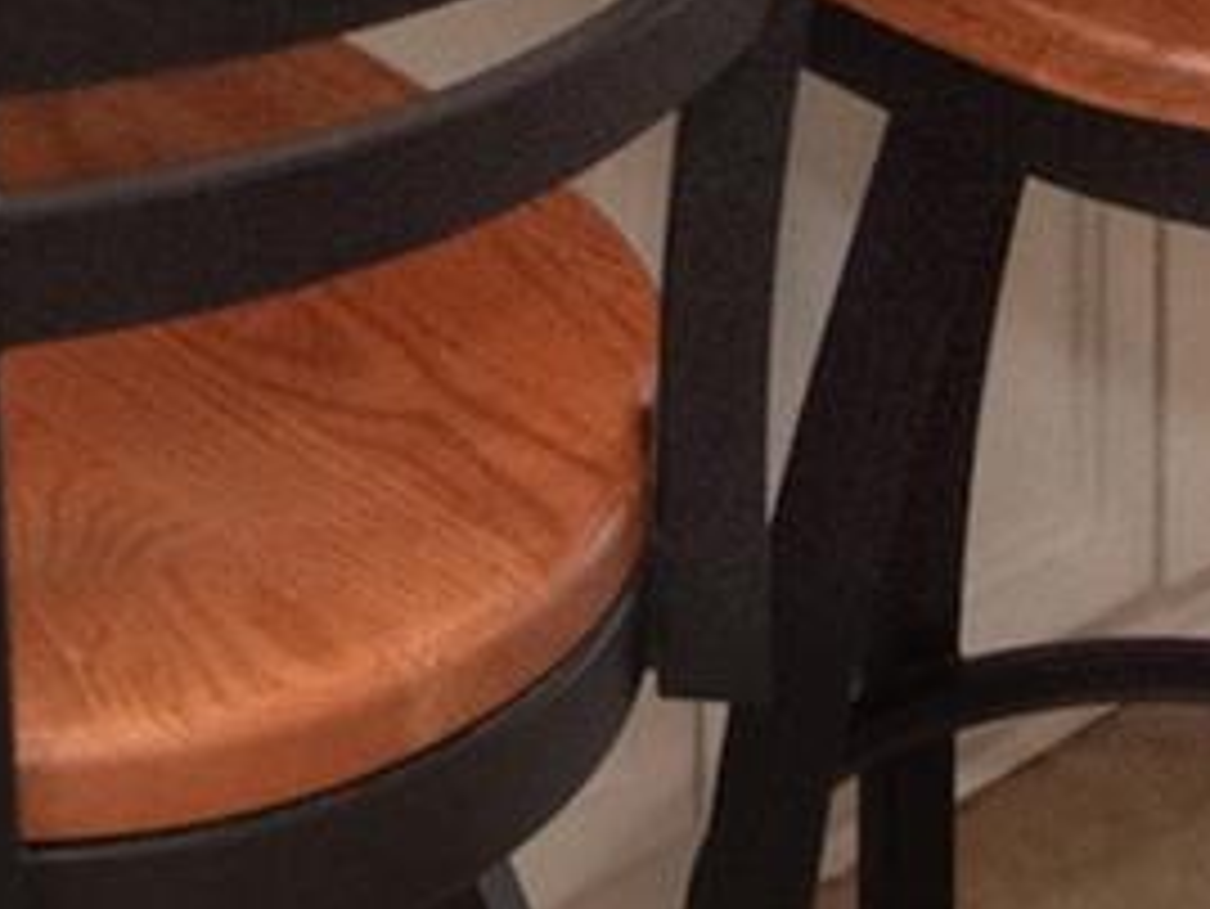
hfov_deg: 16.1
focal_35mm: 121
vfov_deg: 9.4
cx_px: 117
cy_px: -1915
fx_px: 4219
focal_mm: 11
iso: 640
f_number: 11
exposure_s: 1/60
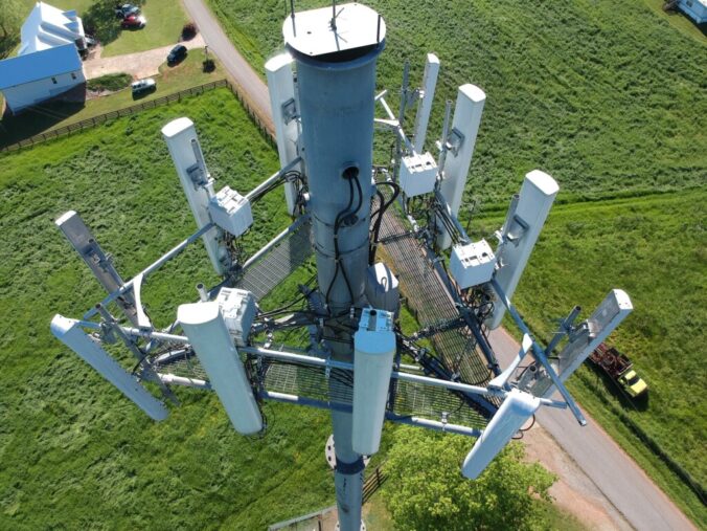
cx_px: 354
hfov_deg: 69.4
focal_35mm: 25
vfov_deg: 54.9
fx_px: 511
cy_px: 266
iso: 100
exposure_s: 1/500
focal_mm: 4.49
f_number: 2.6
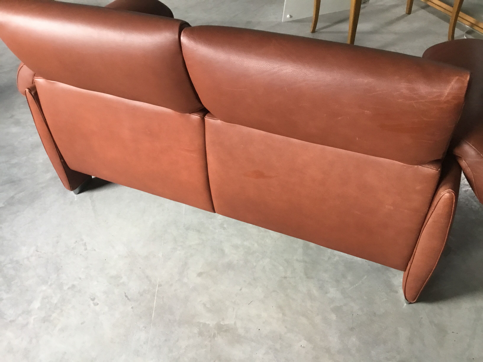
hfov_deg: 58.4
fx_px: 433
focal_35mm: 31
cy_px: 181
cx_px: 242
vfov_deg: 45.4
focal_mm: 3.3
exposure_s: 1/33
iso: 160
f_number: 2.4
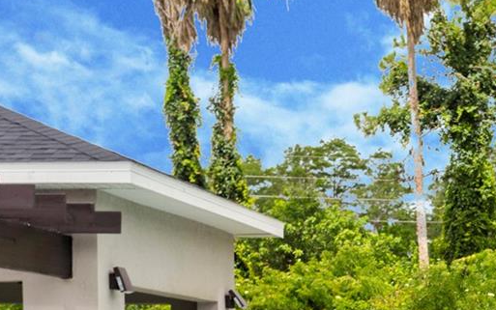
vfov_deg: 10.0
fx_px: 1717
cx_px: 661
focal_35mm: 127
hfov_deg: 15.6
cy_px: 473
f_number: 10
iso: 100
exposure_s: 1/160
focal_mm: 40
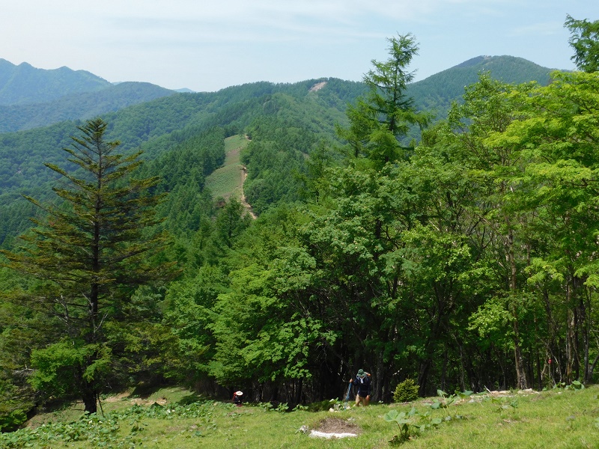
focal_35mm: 40
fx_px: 692
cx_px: 300
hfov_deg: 46.8
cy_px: 224
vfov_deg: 36.0
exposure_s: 1/1000
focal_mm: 7.1
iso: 125
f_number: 3.6
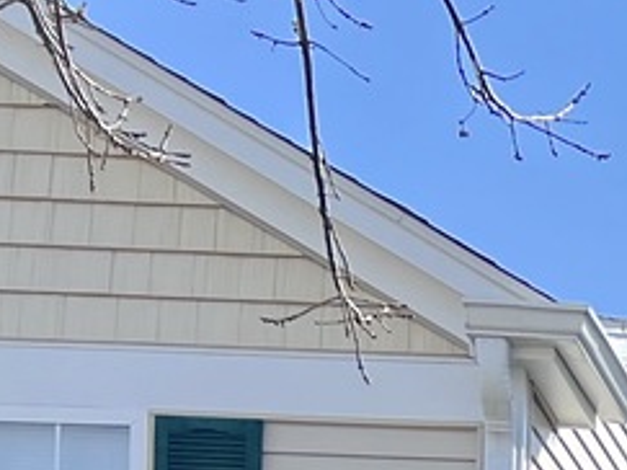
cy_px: 1289
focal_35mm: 154
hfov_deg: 10.6
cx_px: 1600
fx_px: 2788
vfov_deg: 8.4
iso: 50
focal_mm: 5.7
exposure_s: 1/1869
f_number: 1.5
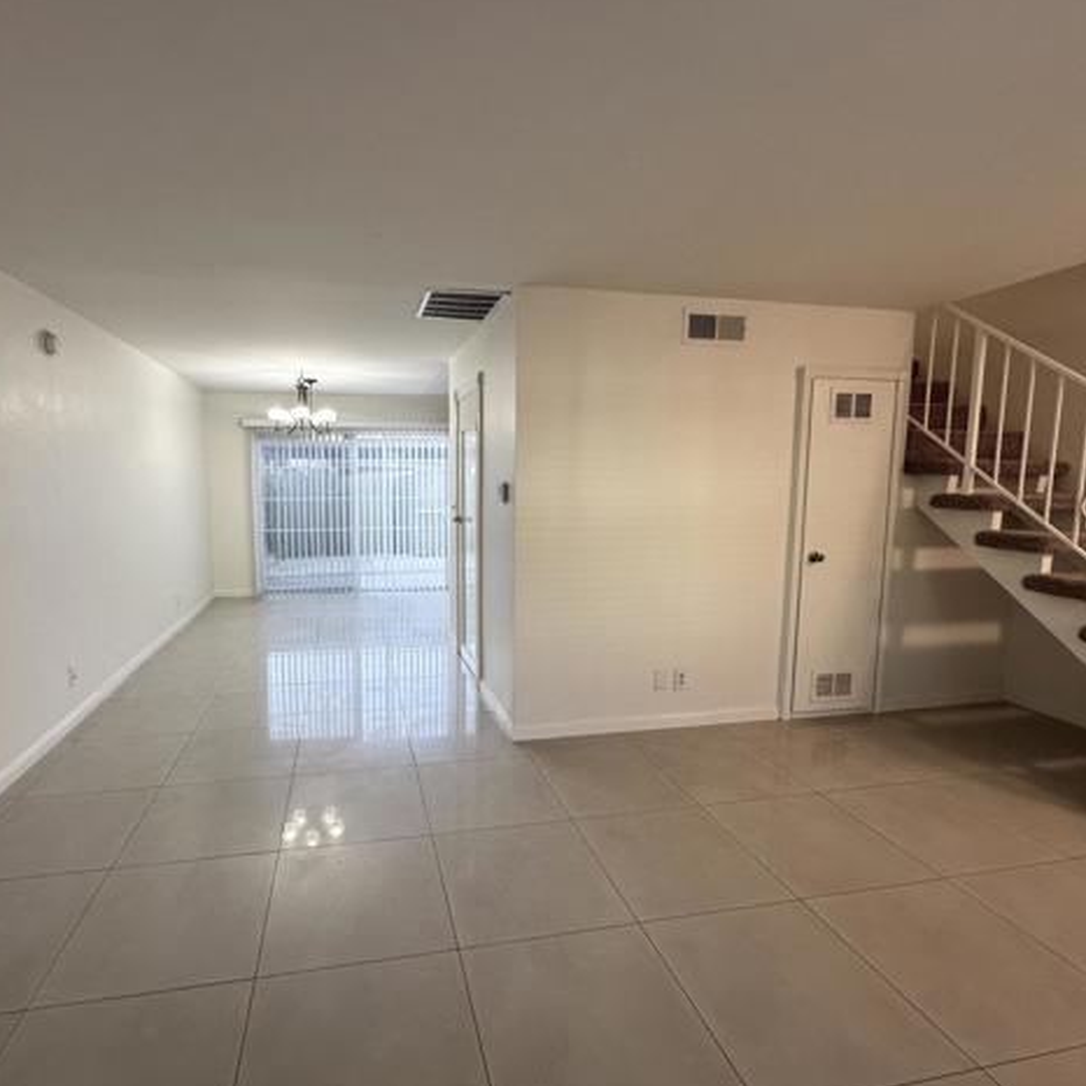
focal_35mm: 17
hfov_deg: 83.3
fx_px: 603
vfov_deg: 84.0
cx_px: 457
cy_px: 543
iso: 125
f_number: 2.2
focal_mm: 2.22
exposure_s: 1/120
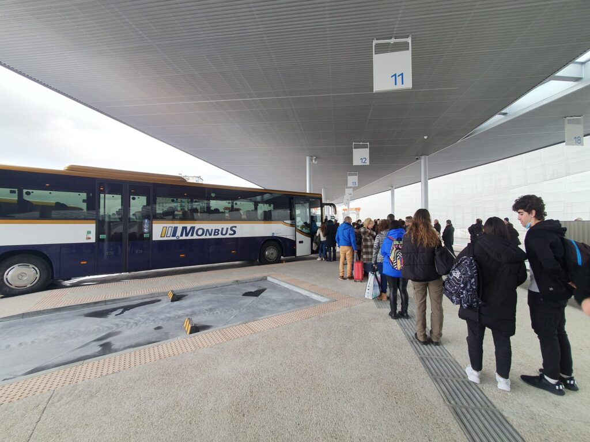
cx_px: 295
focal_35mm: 13
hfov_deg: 106.2
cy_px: 221
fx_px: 222
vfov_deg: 89.9
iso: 50
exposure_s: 1/60
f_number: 2.2
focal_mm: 1.8
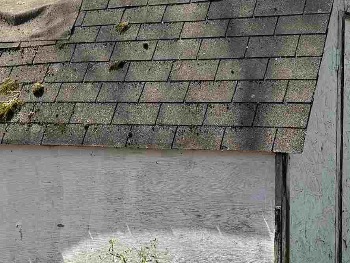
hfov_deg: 23.2
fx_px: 839
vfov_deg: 17.8
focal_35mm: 83
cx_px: 277
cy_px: 131
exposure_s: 1/2053
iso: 80
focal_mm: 6.76
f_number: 1.78
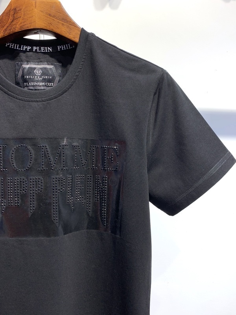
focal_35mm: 26
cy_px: 158
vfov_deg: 67.3
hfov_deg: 53.1
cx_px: 118
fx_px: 236
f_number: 1.8
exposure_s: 1/145
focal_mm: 4.25
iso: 25
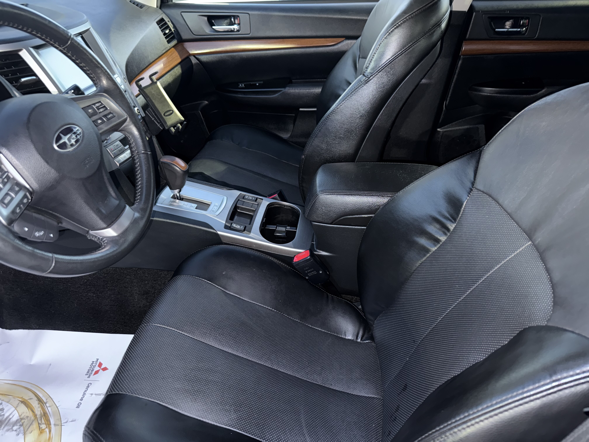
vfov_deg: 56.8
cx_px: 294
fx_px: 408
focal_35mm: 24
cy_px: 221
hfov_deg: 71.6
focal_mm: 6.76
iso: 250
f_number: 1.78
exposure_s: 1/6
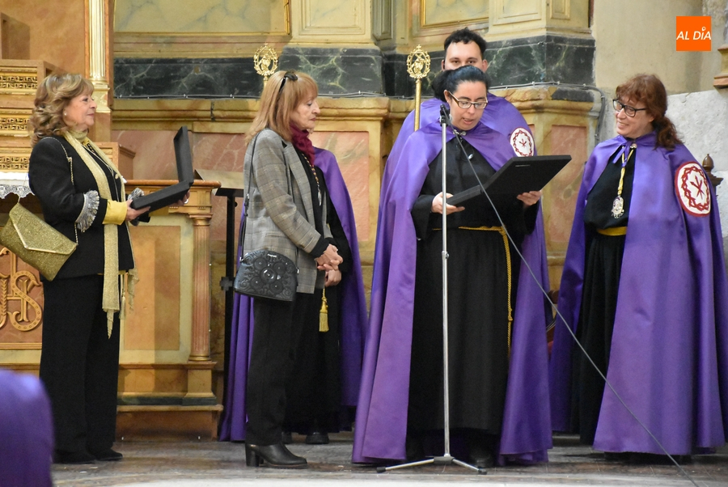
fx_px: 2581
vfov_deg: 10.8
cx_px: 364
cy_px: 244
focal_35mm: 128
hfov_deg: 16.1
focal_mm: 85
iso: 12800
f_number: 5.3
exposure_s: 1/60
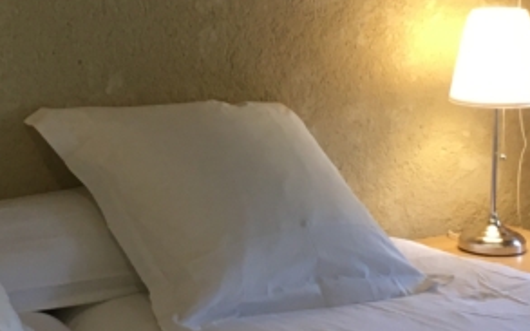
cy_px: 28
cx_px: 121
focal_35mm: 108
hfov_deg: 19.1
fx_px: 1560
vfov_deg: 12.0
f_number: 2.2
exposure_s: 1/33
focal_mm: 4.15
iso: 100
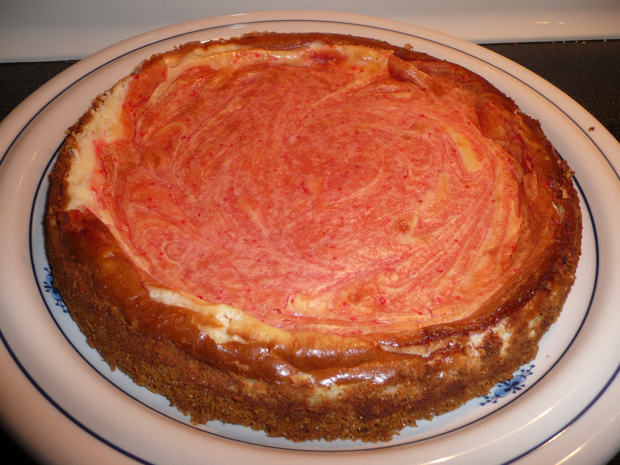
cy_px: 232
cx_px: 310
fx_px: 502
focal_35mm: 28
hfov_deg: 63.4
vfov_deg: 49.7
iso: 100
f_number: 3.3
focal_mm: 4.6
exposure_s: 1/30
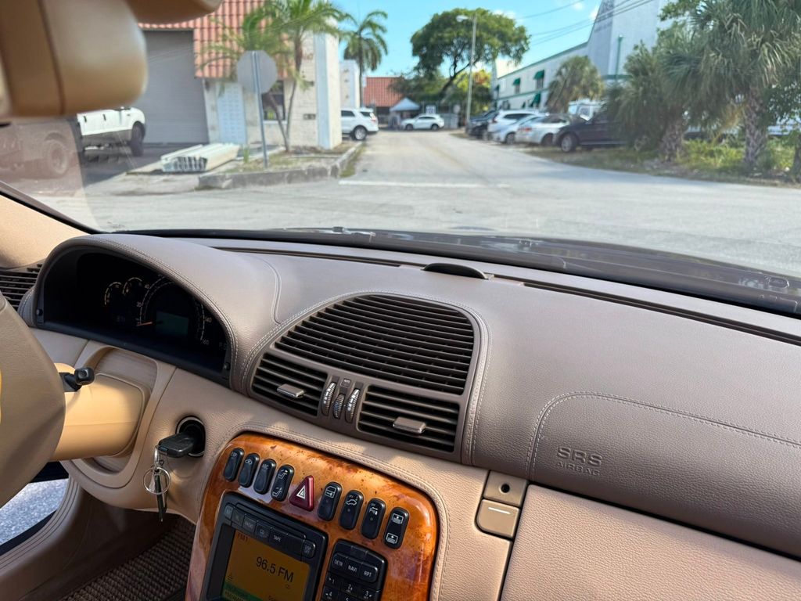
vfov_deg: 56.8
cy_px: 300
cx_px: 400
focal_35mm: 24
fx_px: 555
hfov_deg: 71.6
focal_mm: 6.76
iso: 80
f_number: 1.78
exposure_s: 1/677
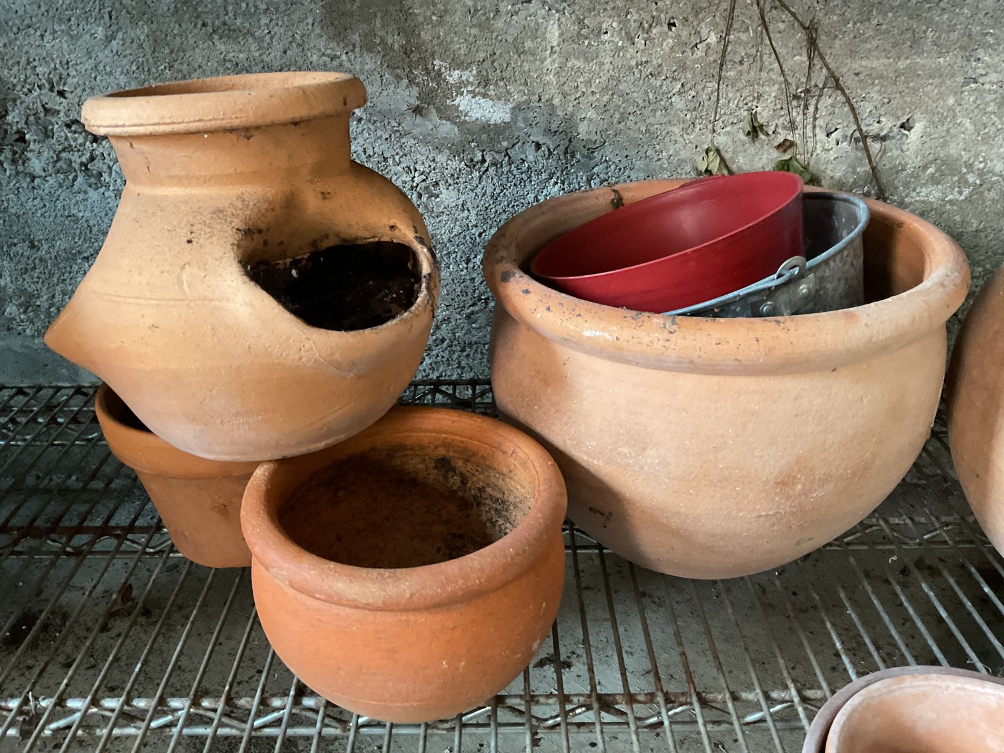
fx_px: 841
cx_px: 502
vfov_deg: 48.2
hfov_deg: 61.7
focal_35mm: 29
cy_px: 376
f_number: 1.8
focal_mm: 3
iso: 250
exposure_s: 1/33
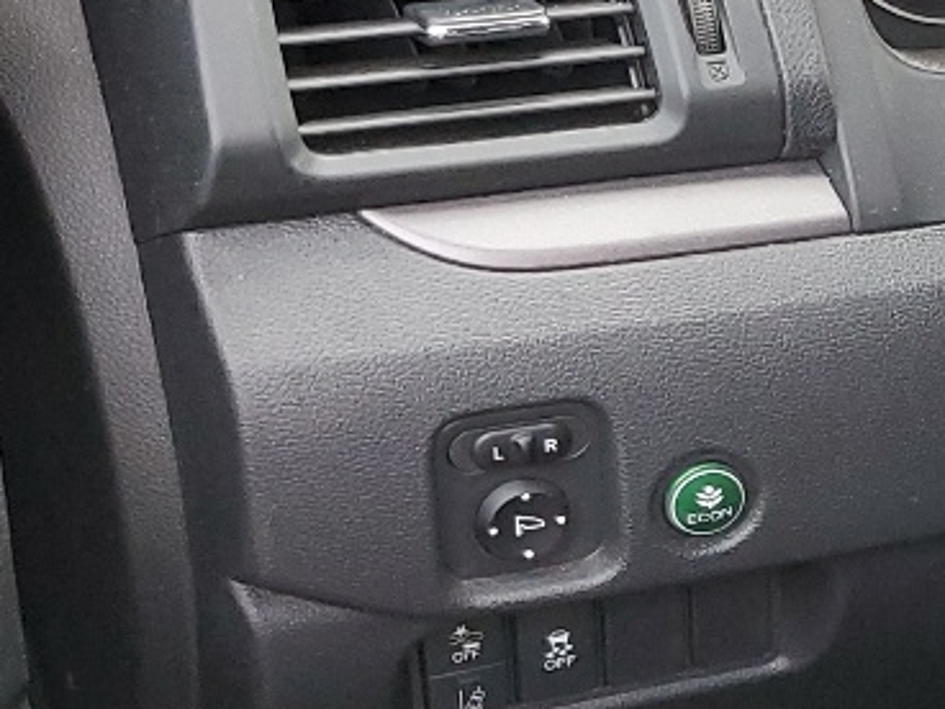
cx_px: 1646
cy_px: 930
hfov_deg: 15.3
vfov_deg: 12.7
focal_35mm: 113
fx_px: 3085
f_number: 1.5
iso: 82
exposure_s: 1/120
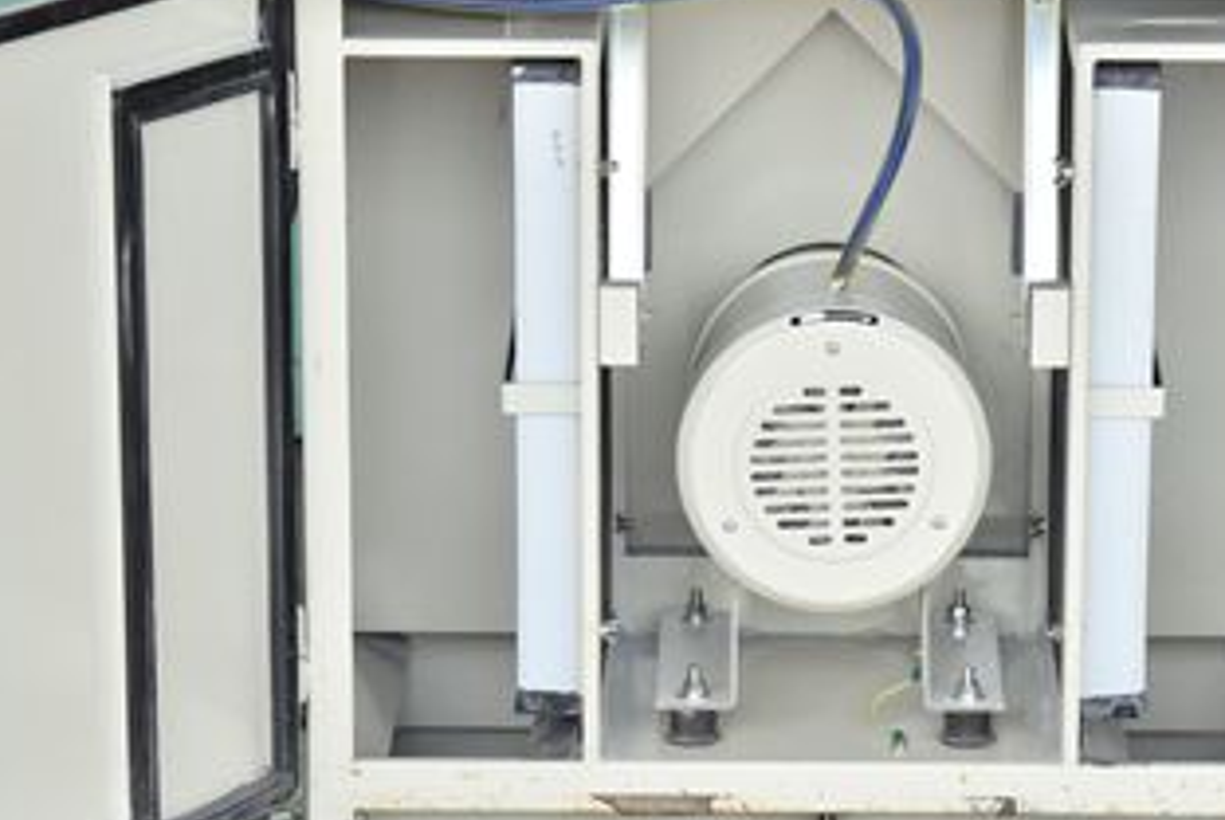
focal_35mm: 168
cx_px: 817
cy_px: 565
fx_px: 5725
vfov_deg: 8.2
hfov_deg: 12.2
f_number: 6.3
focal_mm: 70
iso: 1250
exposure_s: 1/1250
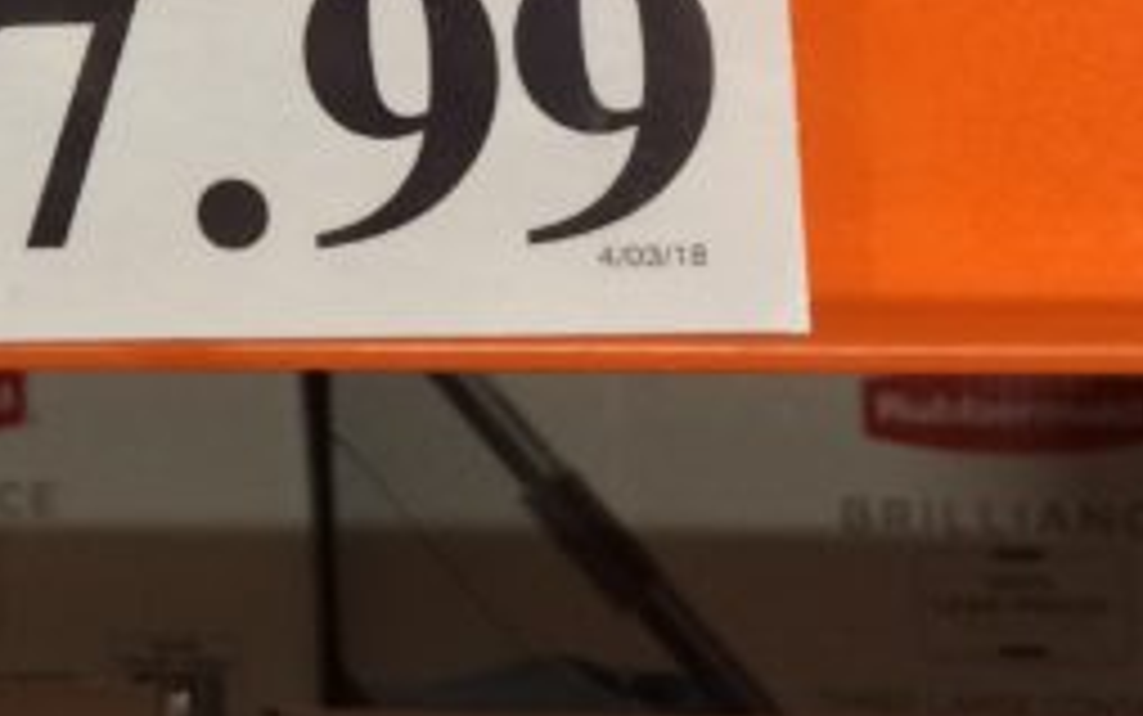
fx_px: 2898
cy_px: -203
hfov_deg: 20.7
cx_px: -261
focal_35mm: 93
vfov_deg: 13.6
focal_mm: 4.15
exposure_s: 1/33
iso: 125
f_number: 2.2
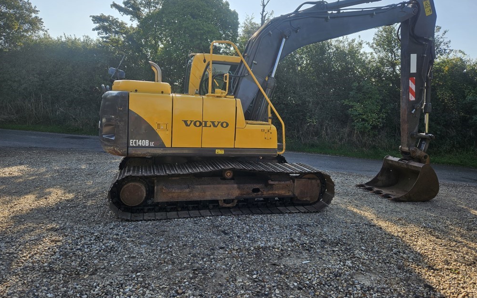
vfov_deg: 49.2
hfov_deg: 72.6
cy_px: 139
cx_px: 240
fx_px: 325
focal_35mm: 25
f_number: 1.8
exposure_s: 1/784
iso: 25
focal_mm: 5.4
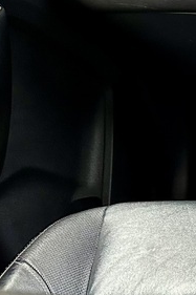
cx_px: 533
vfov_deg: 22.3
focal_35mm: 91
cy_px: 100
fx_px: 744
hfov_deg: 11.2
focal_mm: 6.86
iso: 400
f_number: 1.78
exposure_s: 1/60
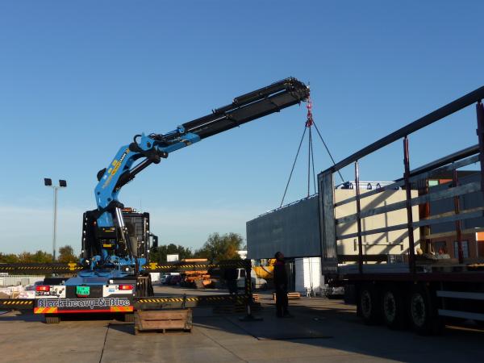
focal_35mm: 45
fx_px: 629
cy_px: 182
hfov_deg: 42.1
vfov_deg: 32.2
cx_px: 242
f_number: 4.1
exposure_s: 1/800
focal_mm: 7.6
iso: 100
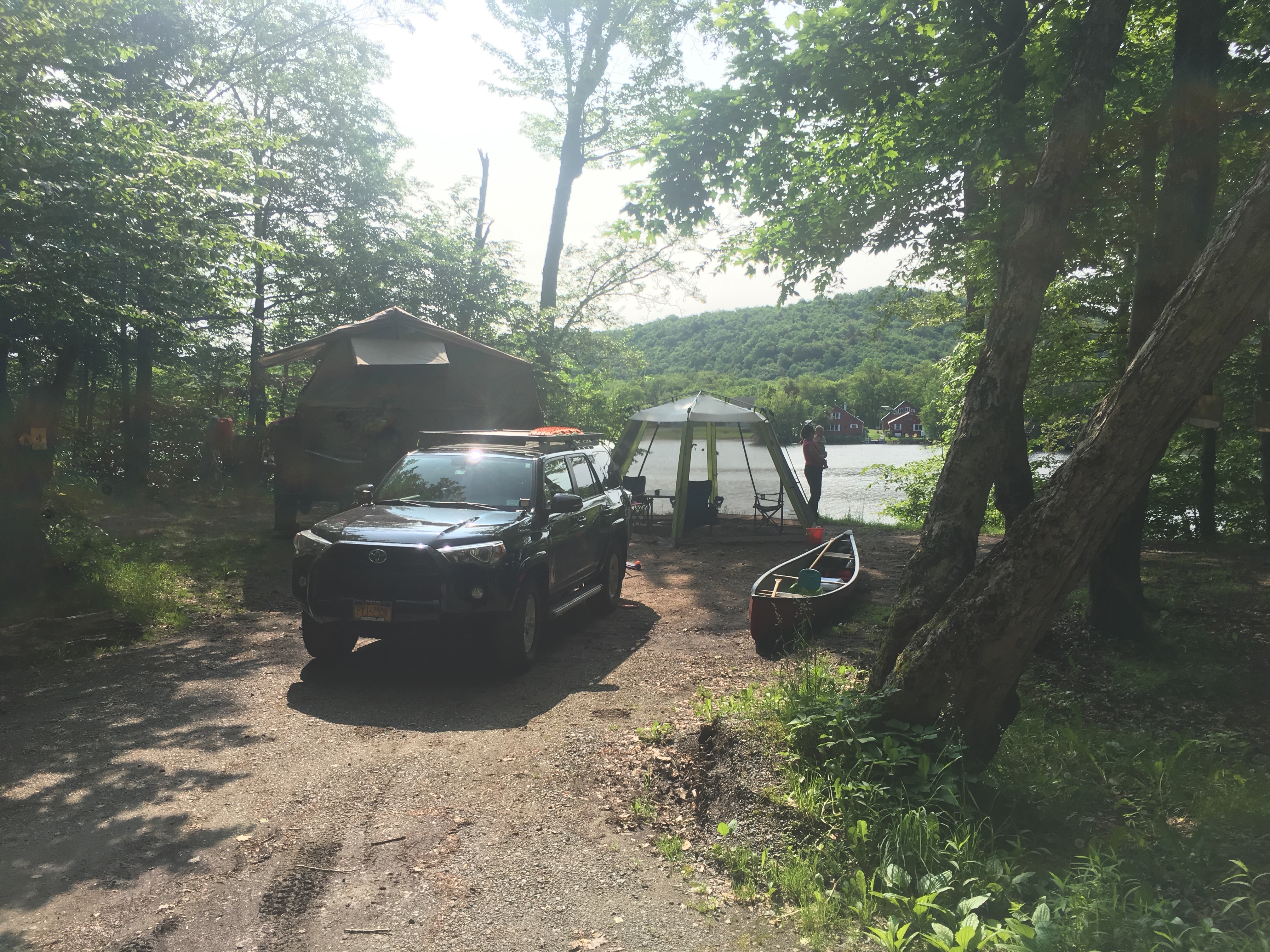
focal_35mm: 29
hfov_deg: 61.7
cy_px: 476
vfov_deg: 48.2
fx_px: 1064
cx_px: 635
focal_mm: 4.15
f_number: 2.2
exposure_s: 1/549
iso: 25
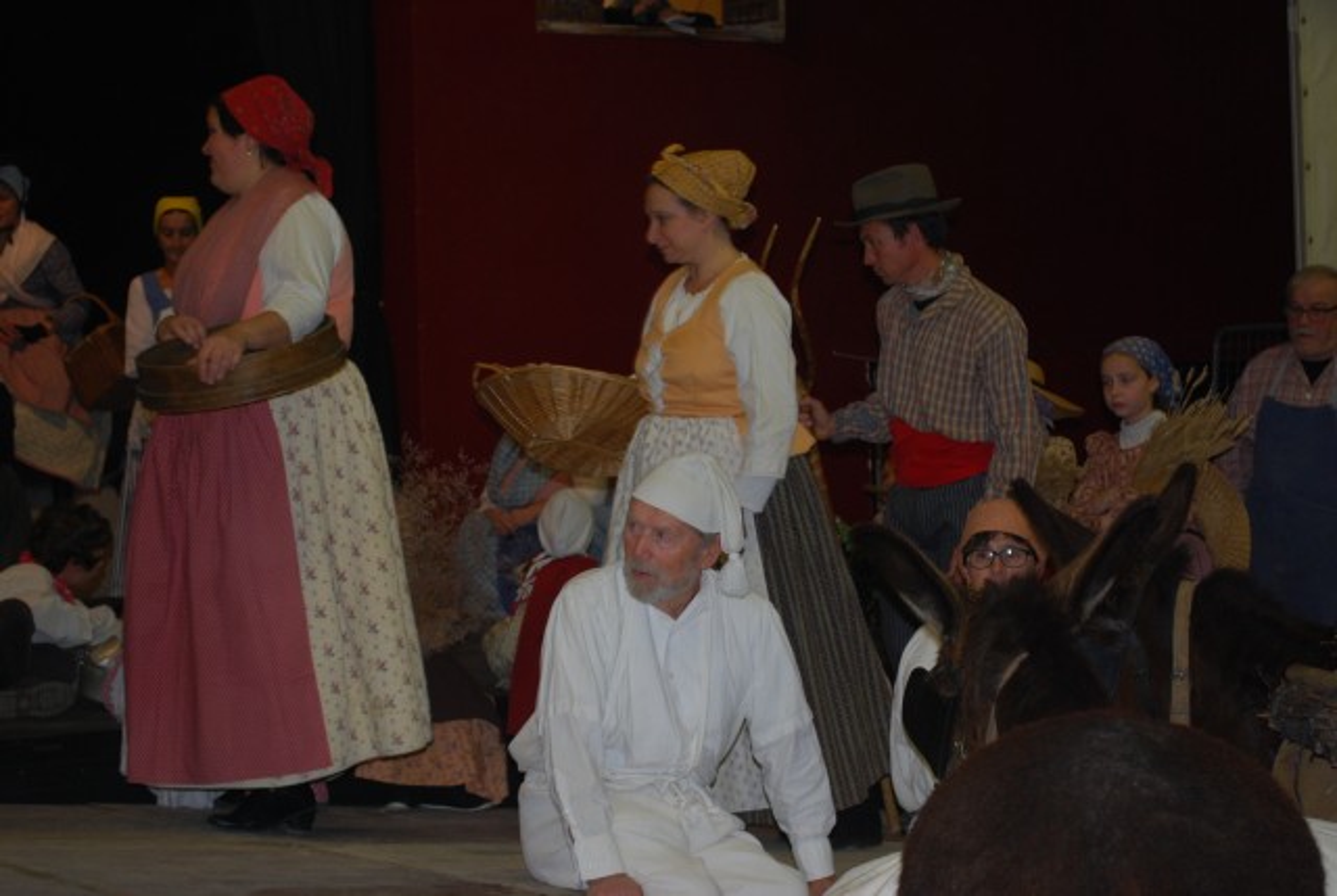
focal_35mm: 72
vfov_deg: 19.0
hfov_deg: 28.0
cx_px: 668
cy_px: 448
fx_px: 2678
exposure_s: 1/60
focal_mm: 48
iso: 250
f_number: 5.6
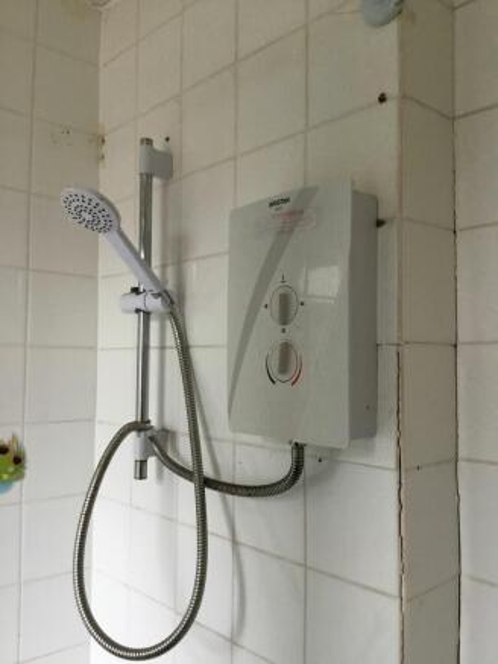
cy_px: 332
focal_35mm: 31
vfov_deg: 58.3
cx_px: 249
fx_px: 594
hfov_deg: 45.5
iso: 50
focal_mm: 3.3
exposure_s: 1/33
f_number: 2.4
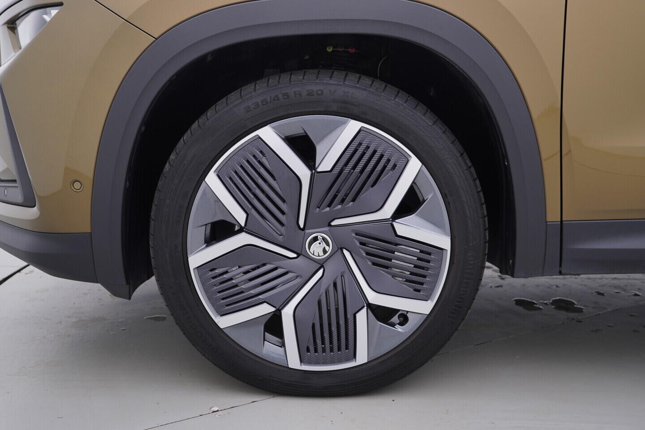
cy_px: 215
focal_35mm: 36
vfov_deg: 36.9
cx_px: 322
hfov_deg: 53.1
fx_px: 645
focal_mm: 24
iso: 125
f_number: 3.2
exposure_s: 1/50
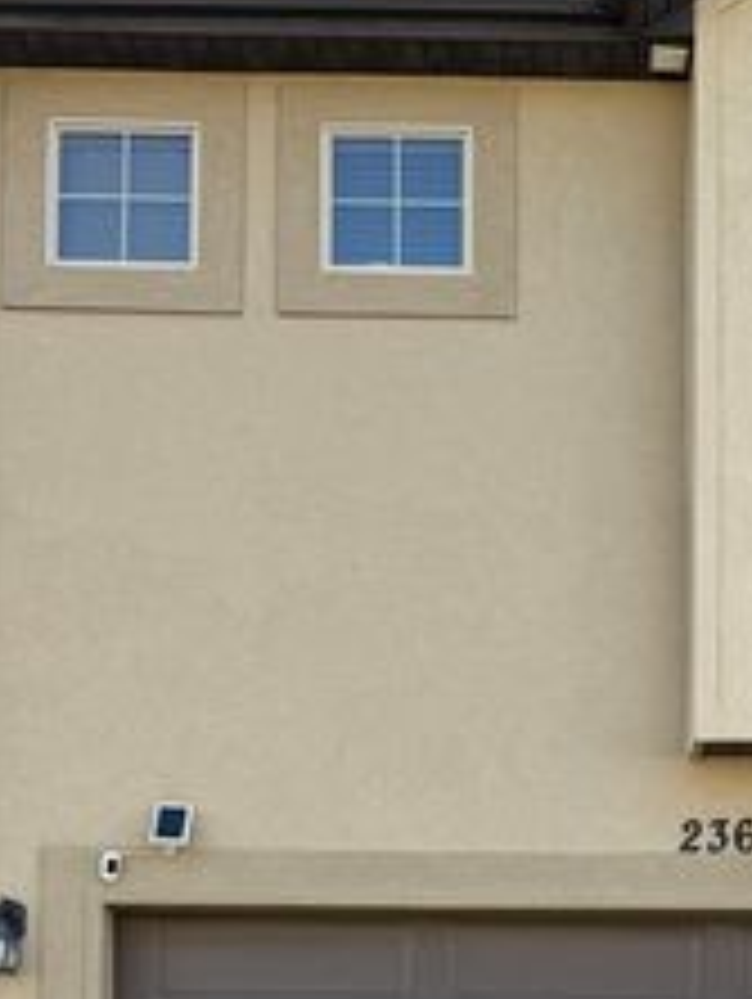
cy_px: 1082
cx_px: 612
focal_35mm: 72
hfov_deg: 20.2
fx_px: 2082
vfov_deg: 25.2
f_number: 1.78
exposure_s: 1/1060
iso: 100
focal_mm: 6.76
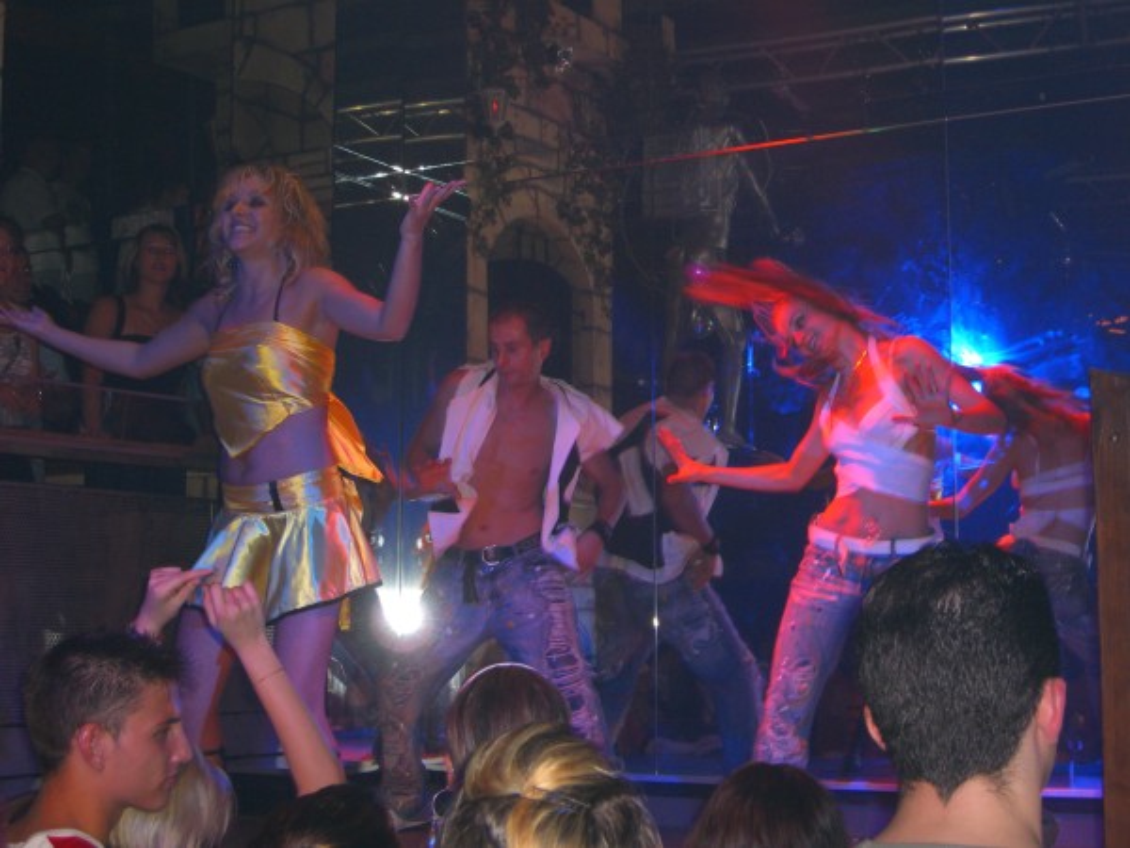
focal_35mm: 57
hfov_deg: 33.8
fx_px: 1861
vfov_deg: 25.7
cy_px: 424
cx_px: 565
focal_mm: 11.8
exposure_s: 1/60
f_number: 3.6
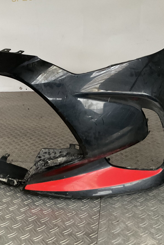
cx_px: 44
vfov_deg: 44.5
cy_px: 122
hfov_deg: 30.1
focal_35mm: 44
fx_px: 301
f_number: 1.8
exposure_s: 1/33
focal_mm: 3
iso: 320
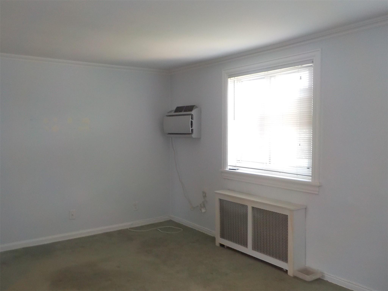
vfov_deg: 46.8
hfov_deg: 60.0
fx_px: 336
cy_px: 146
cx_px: 194
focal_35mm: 30
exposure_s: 1/30
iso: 250
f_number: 3.3
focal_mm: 4.1
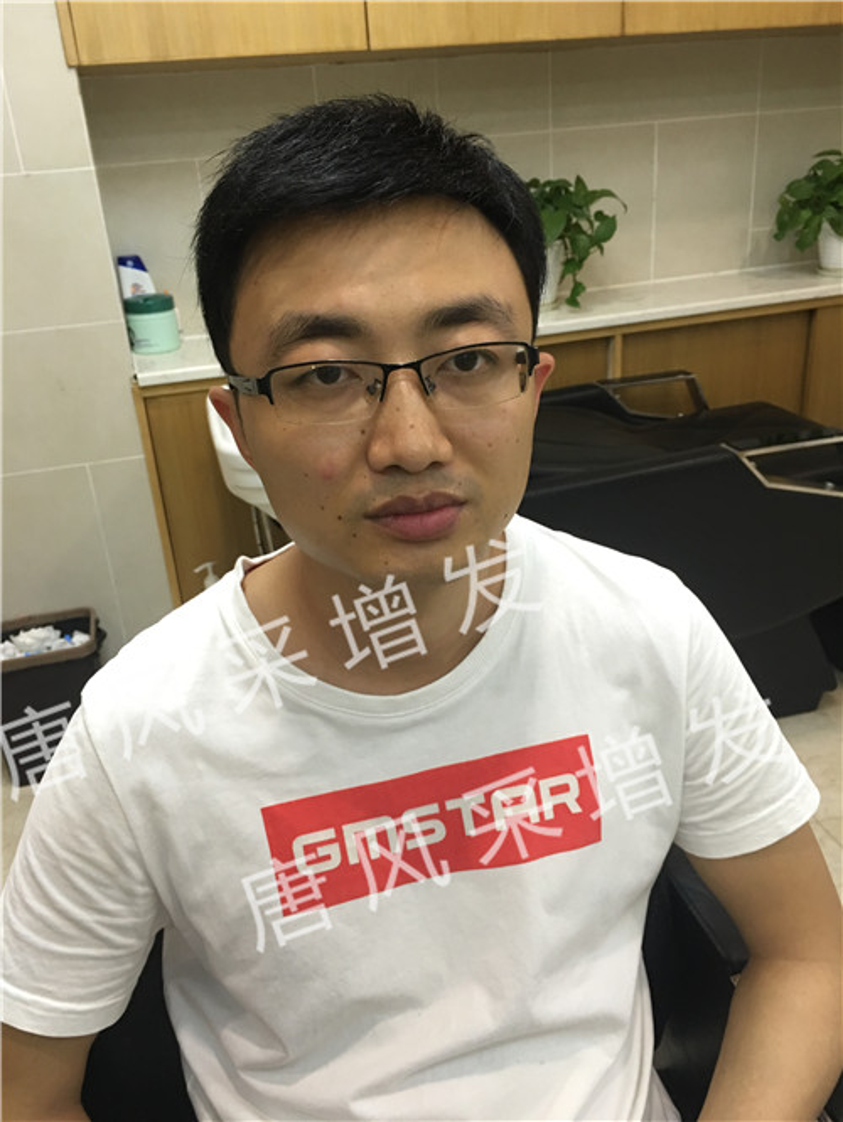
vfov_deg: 61.6
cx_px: 422
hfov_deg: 48.3
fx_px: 941
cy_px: 561
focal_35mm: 29
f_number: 2.2
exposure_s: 1/17
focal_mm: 4.15
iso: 80
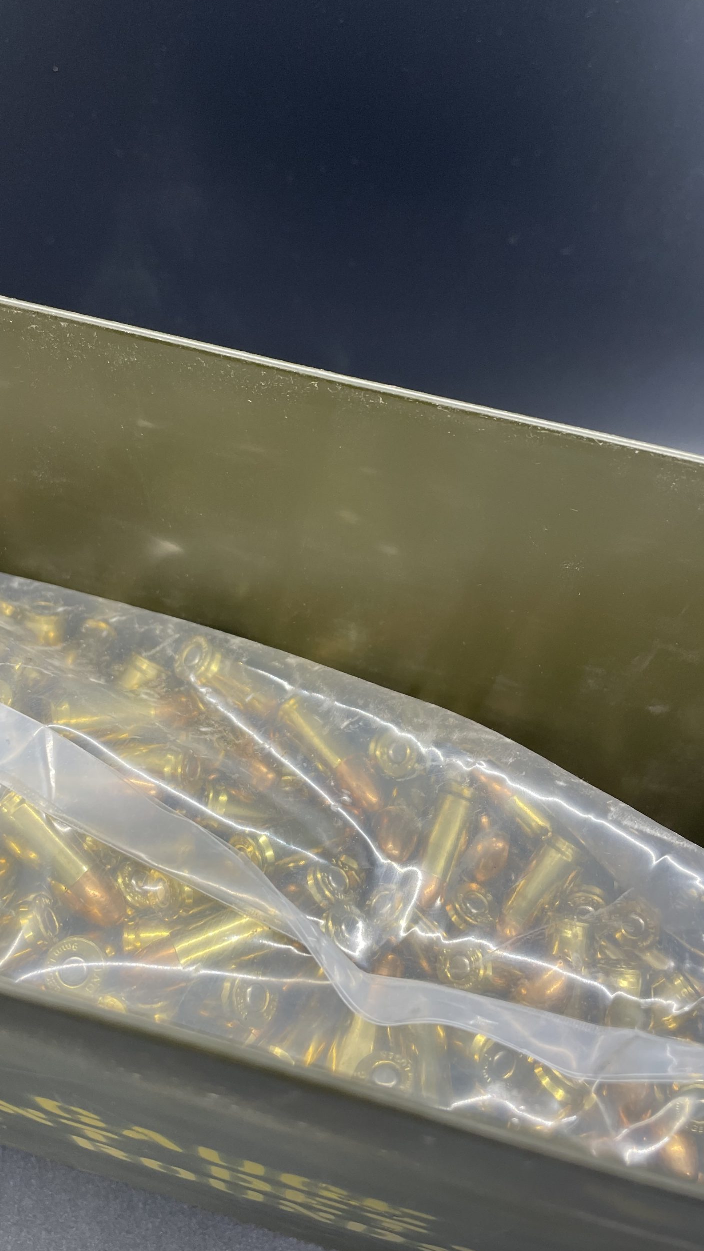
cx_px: 320
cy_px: 633
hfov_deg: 40.1
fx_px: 962
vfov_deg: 66.1
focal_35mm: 29
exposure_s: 1/120
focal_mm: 4.2
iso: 125
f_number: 1.6
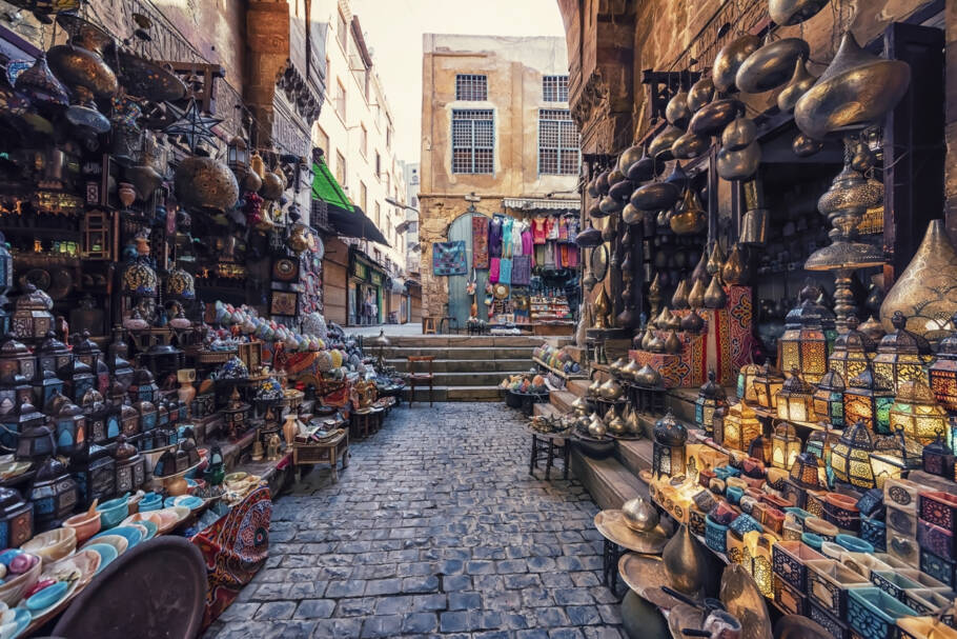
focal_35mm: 12
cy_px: 320
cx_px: 478
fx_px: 319
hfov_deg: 112.6
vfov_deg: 90.0
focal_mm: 12
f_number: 6.3
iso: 320
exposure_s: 1/160
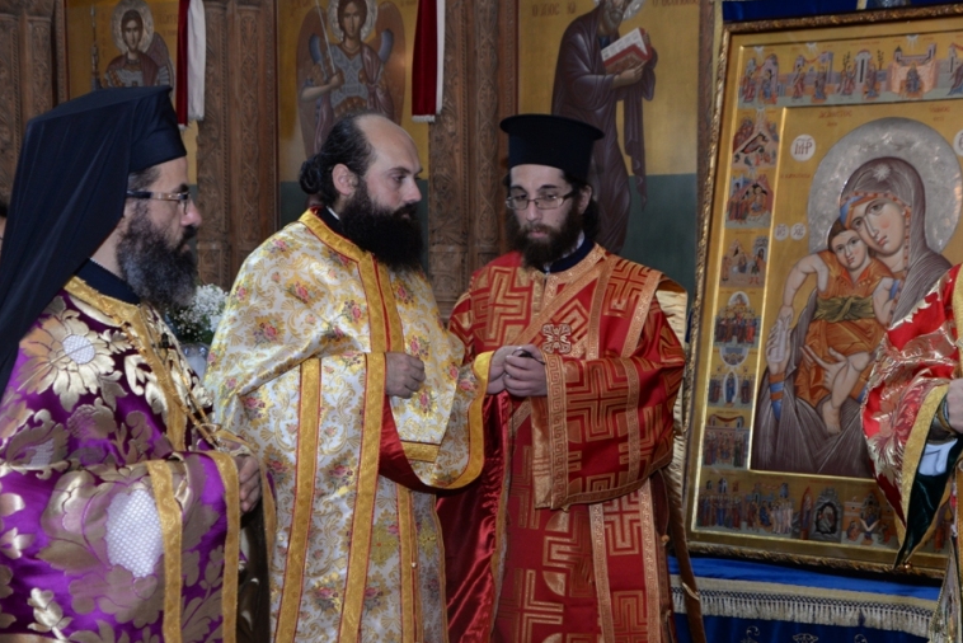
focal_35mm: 76
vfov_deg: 18.0
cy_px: 364
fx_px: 2034
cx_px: 597
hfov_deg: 26.6
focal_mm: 60
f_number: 6.3
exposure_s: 1/60
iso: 1000
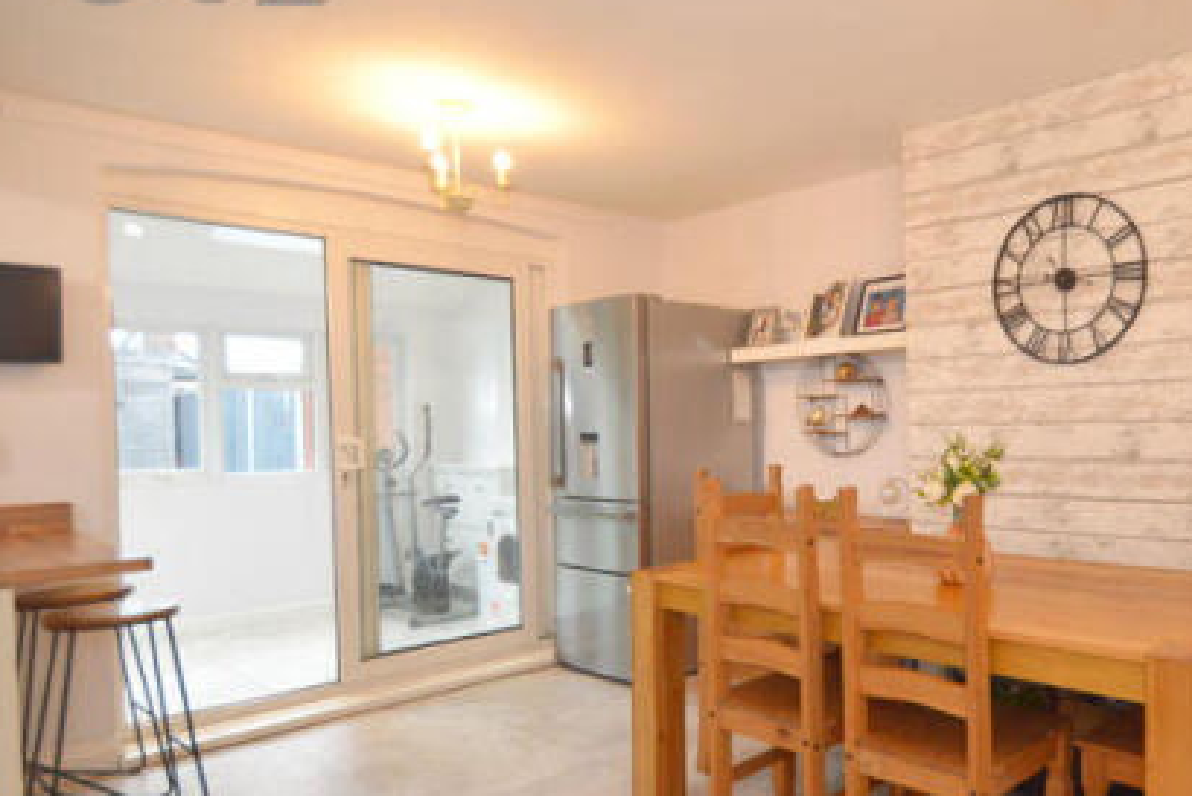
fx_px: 795
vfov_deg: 53.2
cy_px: 410
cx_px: 858
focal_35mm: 24
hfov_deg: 70.0
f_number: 4
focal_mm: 10
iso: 400
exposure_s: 1/60
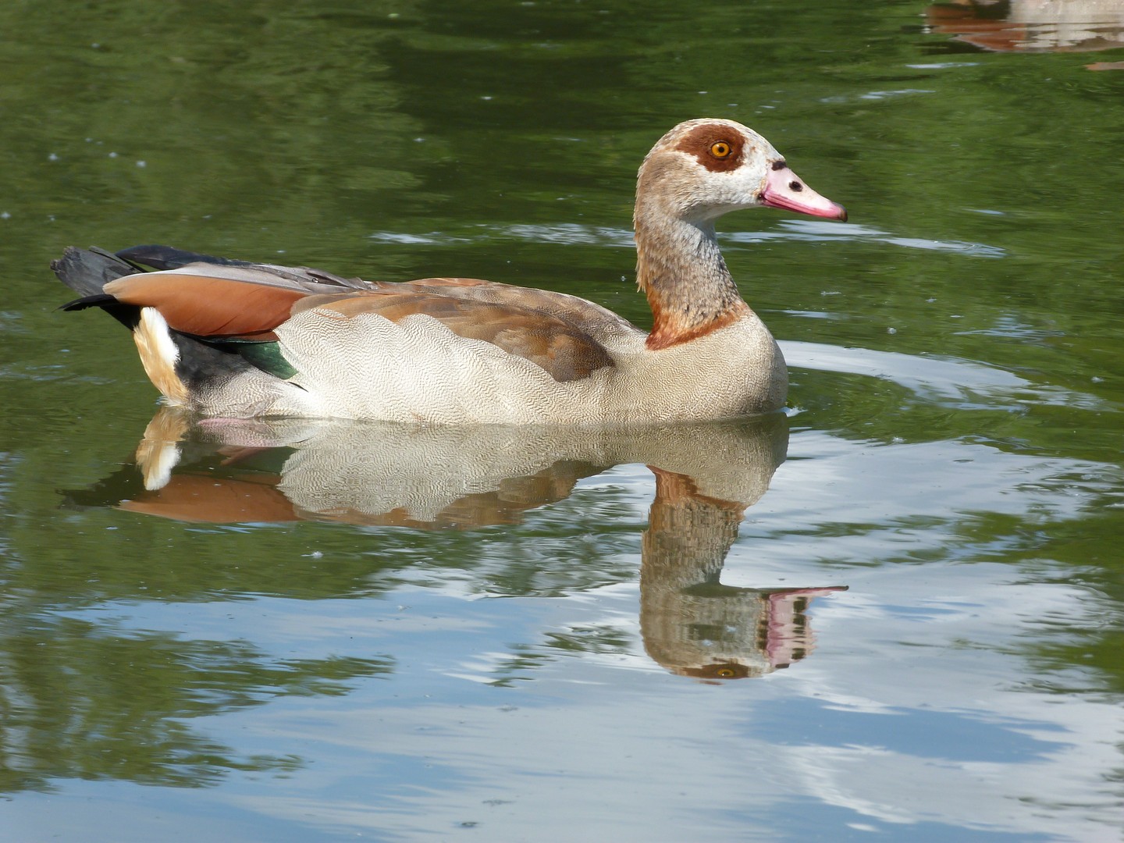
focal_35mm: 284
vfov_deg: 5.2
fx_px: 9222
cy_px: 422
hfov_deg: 7.0
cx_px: 562
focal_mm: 51.1
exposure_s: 1/200
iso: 80
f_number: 6.3
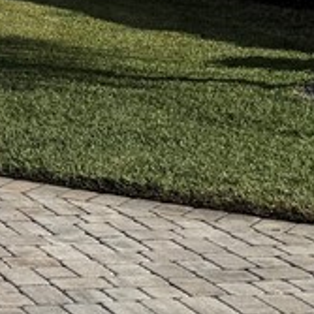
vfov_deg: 12.6
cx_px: -297
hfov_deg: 12.1
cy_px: -194
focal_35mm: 130
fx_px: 1334
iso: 80
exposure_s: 1/6711
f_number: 1.78
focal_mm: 6.76
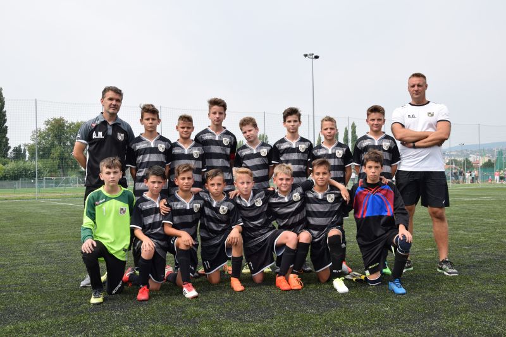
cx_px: 253
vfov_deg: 34.2
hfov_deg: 49.6
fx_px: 548
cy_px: 168
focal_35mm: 39
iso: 200
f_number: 9
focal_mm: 26
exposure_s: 1/320
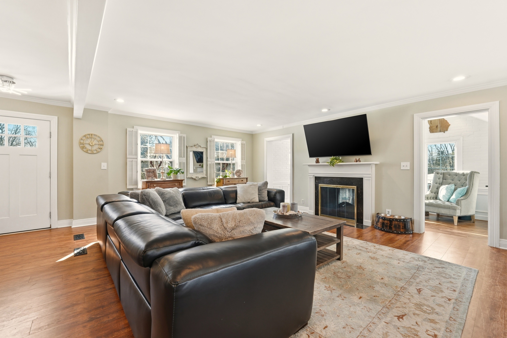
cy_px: 169
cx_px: 254
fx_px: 211
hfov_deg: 100.4
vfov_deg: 77.3
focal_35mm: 15
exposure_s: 1/320
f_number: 9
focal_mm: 10
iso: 400
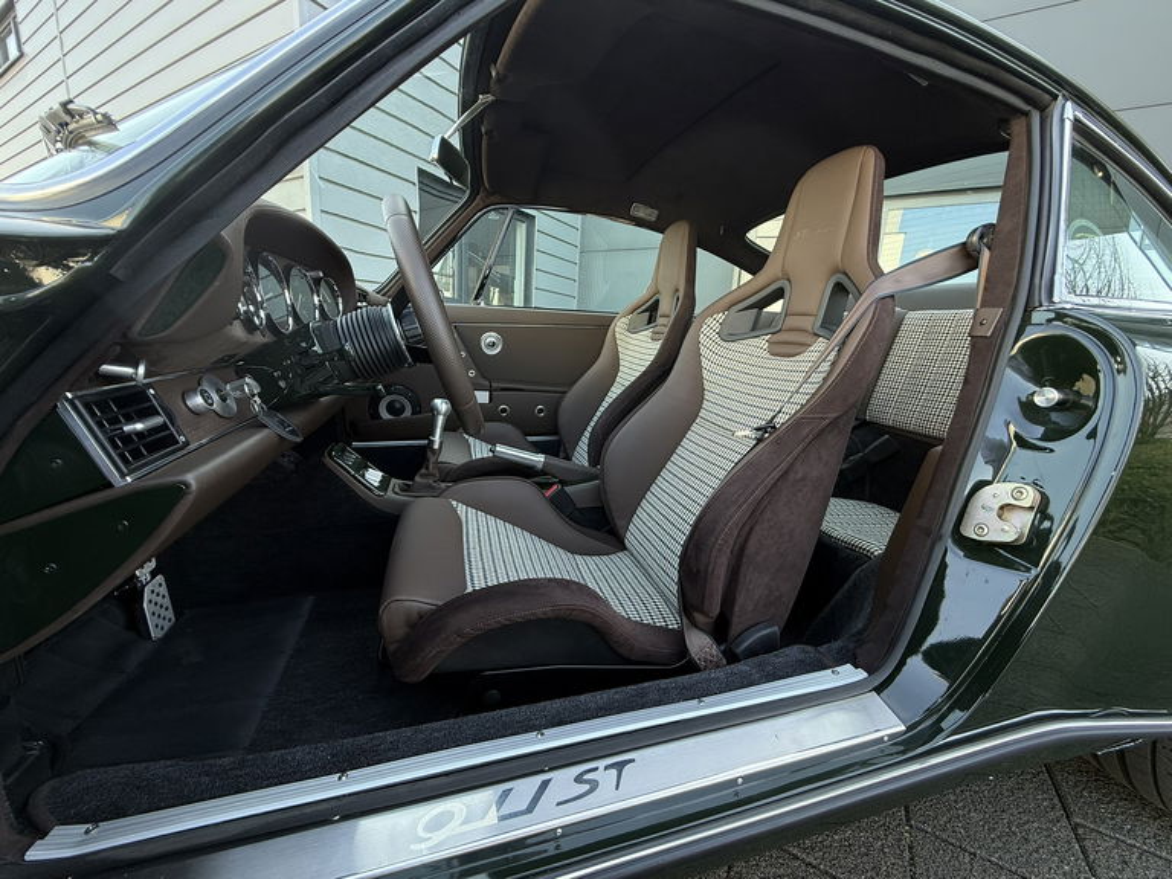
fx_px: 474
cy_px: 440
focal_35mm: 14
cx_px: 586
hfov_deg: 102.1
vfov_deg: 85.7
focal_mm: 2.22
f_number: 2.2
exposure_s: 1/99
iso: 50
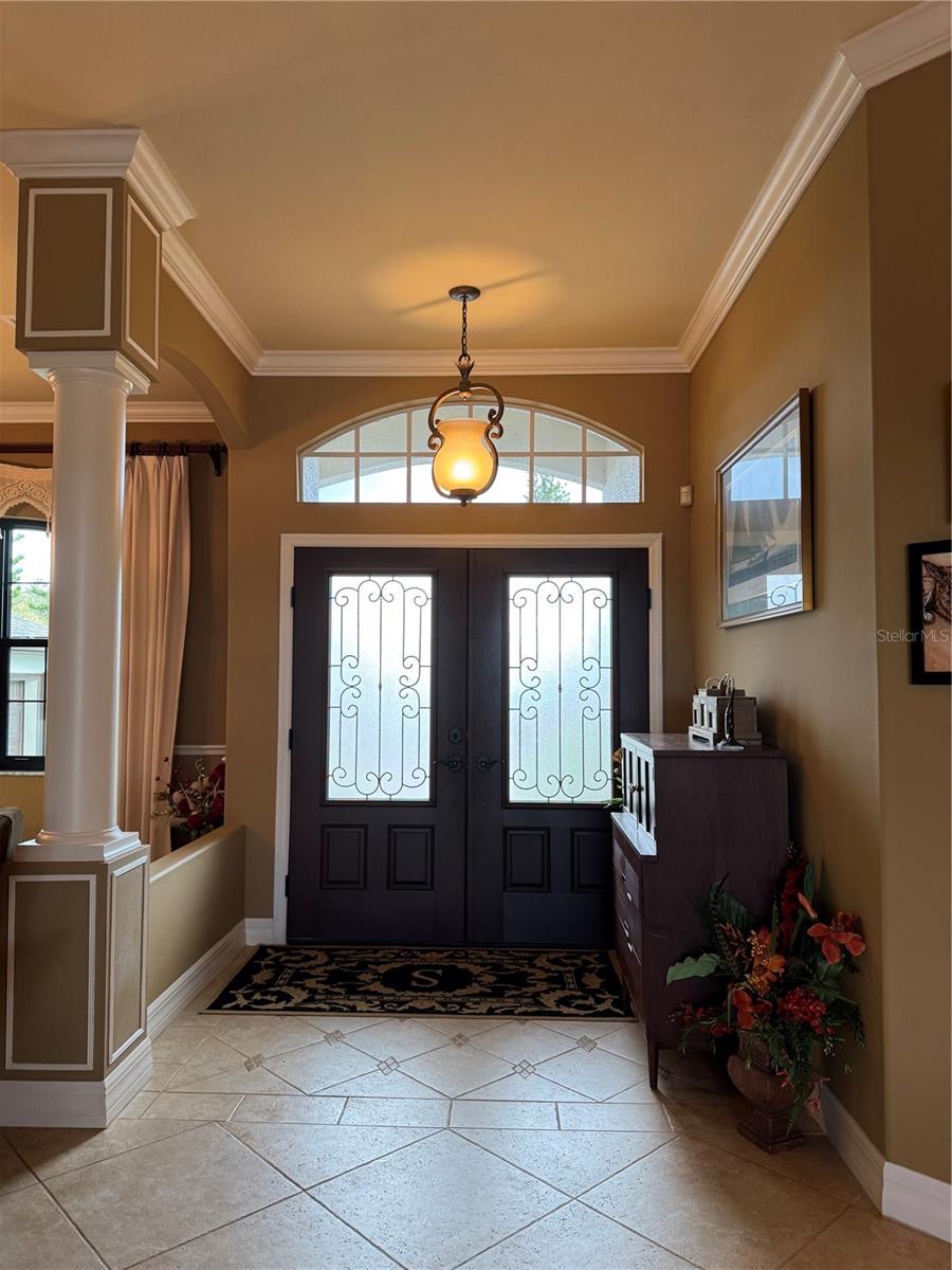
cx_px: 476
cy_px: 635
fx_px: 880
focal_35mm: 24
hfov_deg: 56.8
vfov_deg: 71.6
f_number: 1.78
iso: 200
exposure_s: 1/120
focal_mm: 6.76
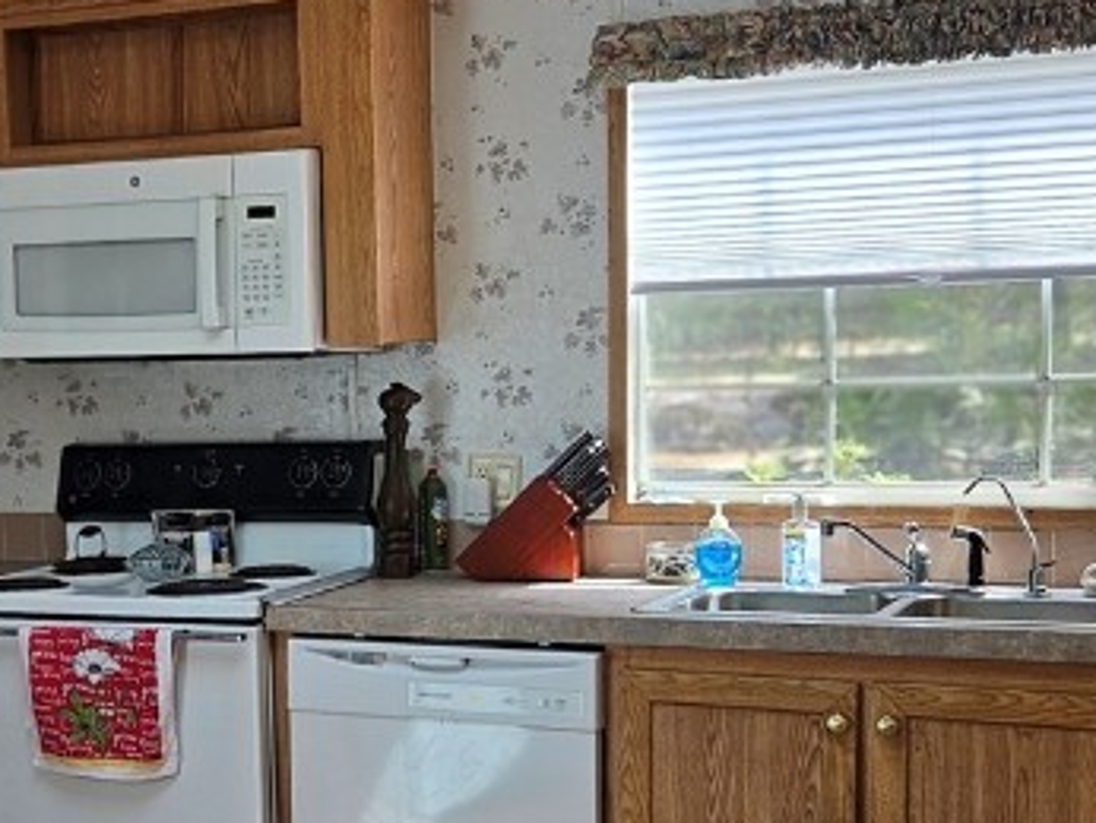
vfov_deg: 21.5
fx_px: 2154
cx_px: 181
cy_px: 563
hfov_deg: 27.8
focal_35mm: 68
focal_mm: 5.4
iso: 25
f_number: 1.8
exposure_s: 1/145
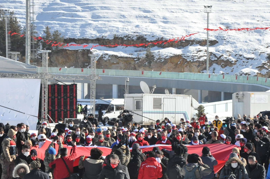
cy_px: 116
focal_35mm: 151
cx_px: 162
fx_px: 1129
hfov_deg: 13.6
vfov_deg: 9.1
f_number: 10
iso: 1600
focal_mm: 75
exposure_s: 1/1600
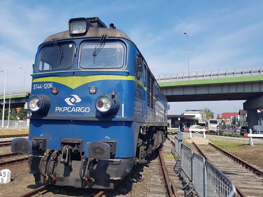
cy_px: 98
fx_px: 243
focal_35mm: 32
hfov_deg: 56.3
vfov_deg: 44.2
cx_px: 103
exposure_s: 1/2504
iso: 50
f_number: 1.7
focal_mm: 4.2
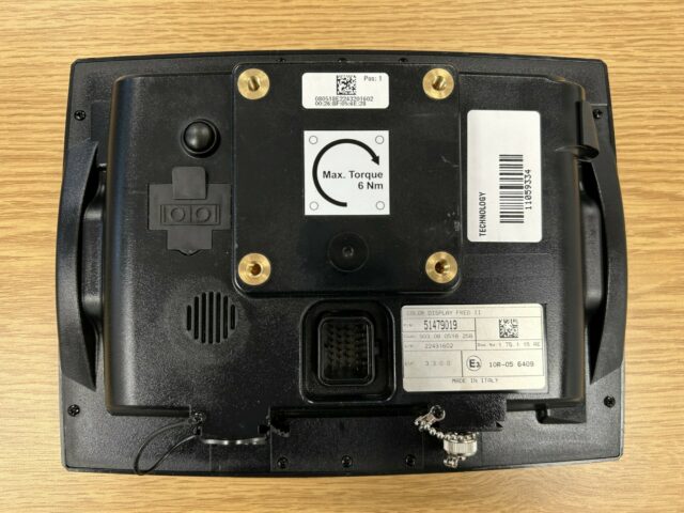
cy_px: 256
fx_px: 514
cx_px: 342
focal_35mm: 26
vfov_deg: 53.1
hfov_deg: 67.3
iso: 64
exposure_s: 1/100
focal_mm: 5.7
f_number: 1.5
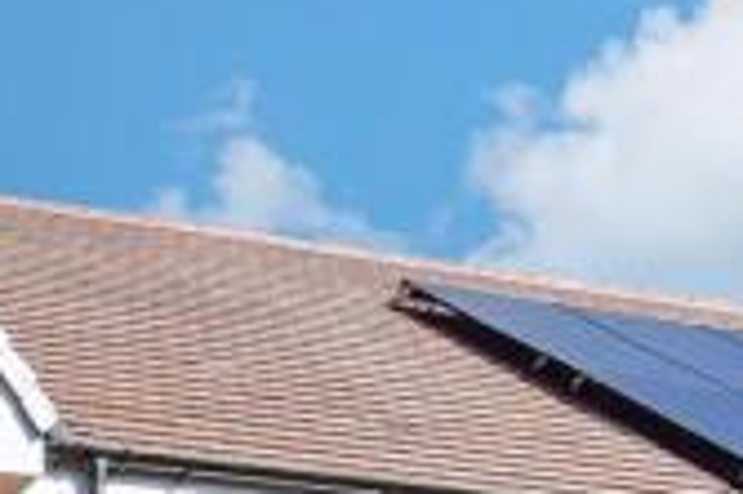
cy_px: 1351
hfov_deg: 18.6
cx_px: -481
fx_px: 1897
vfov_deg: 11.1
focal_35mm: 92
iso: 200
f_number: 8
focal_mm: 10
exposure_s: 1/200
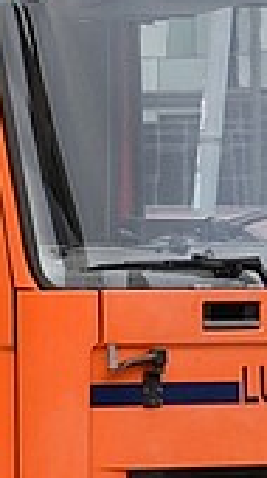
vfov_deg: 4.6
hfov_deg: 2.5
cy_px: 219
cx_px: -703
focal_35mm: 472
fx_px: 5970
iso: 400
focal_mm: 85
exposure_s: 1/250
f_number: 8
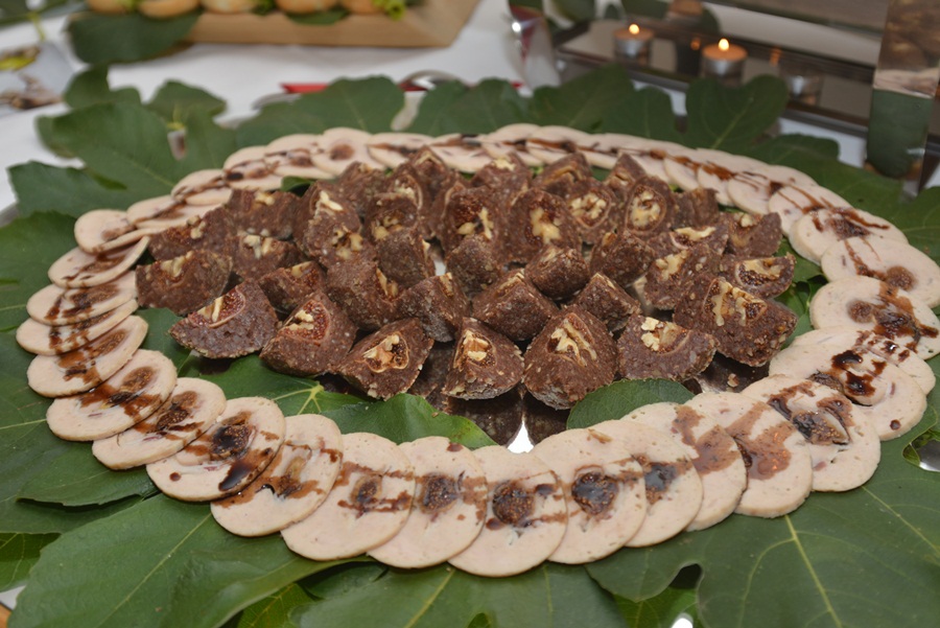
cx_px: 470
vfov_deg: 37.9
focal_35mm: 35
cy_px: 314
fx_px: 914
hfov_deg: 54.4
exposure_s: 1/160
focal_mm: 35
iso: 250
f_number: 5
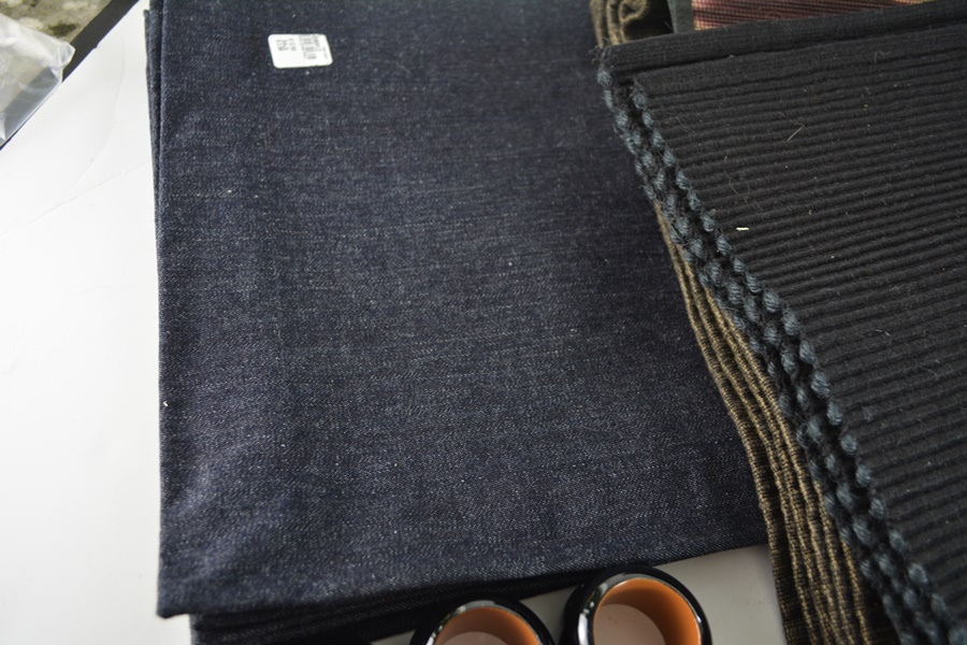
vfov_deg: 43.6
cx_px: 484
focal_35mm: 30
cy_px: 322
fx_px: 806
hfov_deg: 61.9
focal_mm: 20
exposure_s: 1/60
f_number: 4
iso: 500
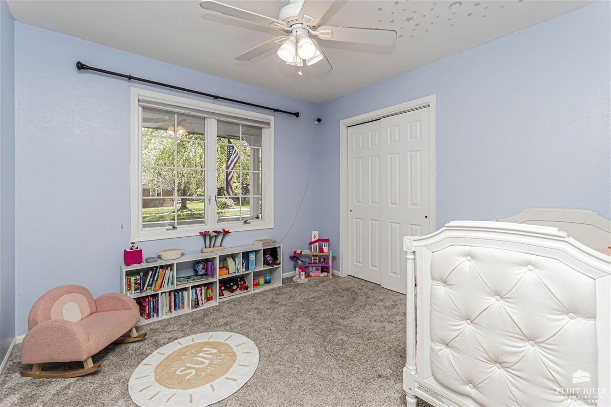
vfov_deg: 77.3
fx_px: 255
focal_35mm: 15
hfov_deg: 100.4
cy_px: 204
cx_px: 306
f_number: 10
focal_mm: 10
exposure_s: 1/60
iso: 500
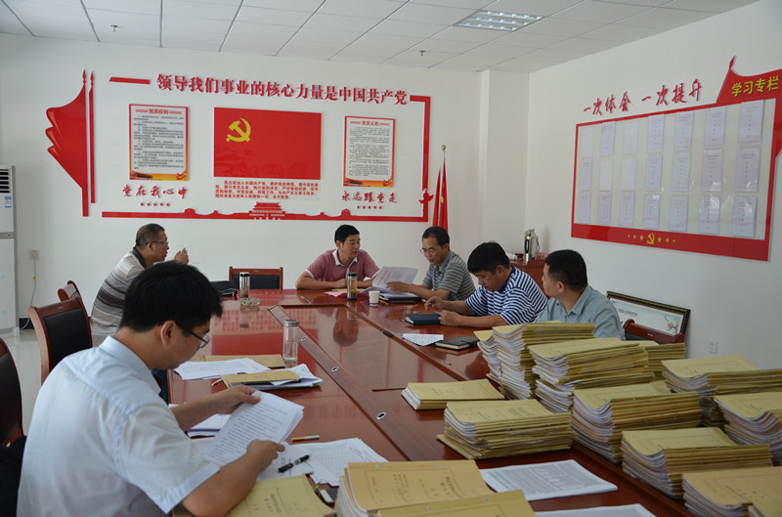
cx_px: 391
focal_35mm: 36
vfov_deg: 36.7
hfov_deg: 53.2
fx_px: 780
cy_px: 258
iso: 400
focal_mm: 24
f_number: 4.5
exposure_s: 1/80
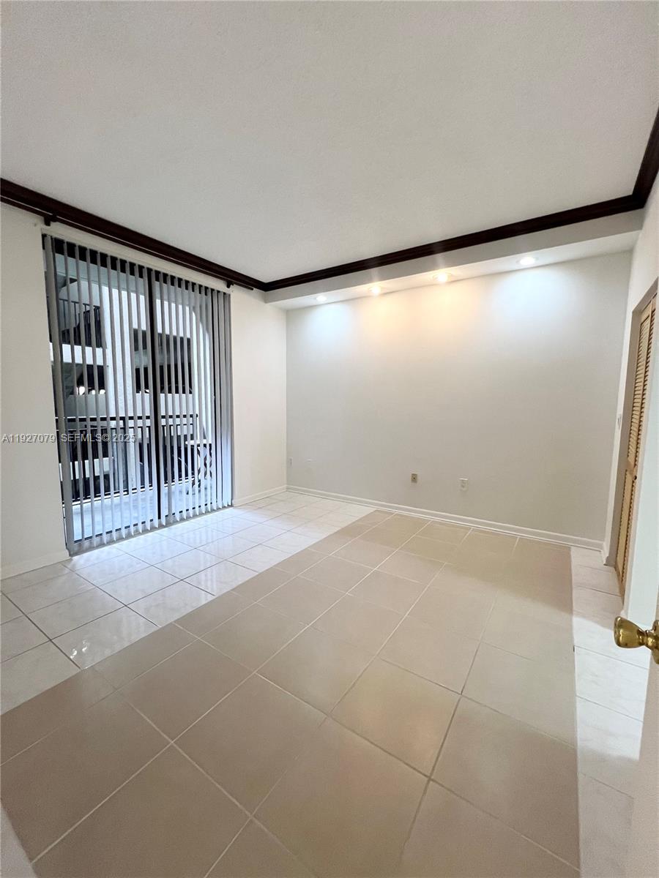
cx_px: 330
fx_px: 330
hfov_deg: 89.9
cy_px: 439
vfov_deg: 106.2
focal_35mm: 13
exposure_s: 1/120
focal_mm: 1.57
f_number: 1.8
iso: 200
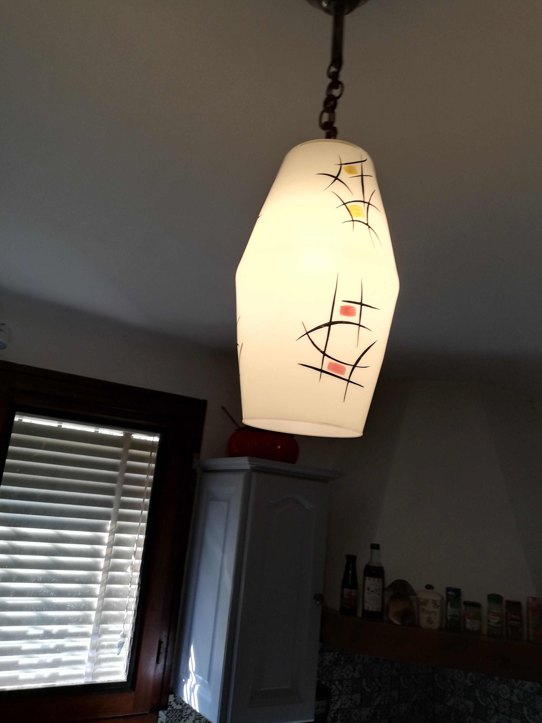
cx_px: 271
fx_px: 543
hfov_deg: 53.1
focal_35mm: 26
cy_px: 362
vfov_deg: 67.3
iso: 100
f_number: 2.2
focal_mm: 3.81
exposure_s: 1/100
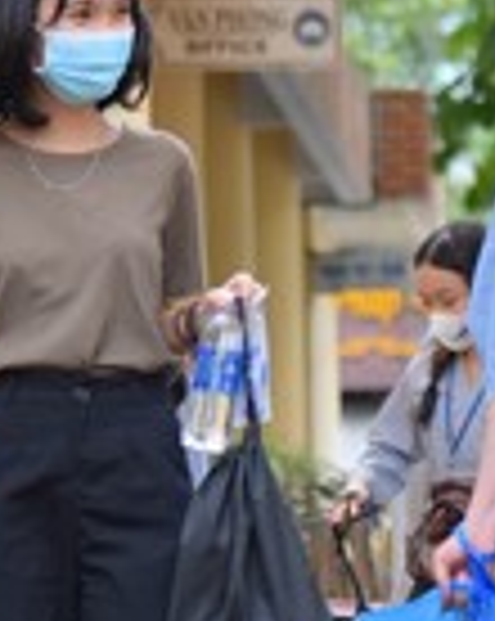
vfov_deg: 3.6
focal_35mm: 531
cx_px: 608
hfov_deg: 2.9
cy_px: 178
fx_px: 9746
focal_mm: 120
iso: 100
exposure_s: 1/200
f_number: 5
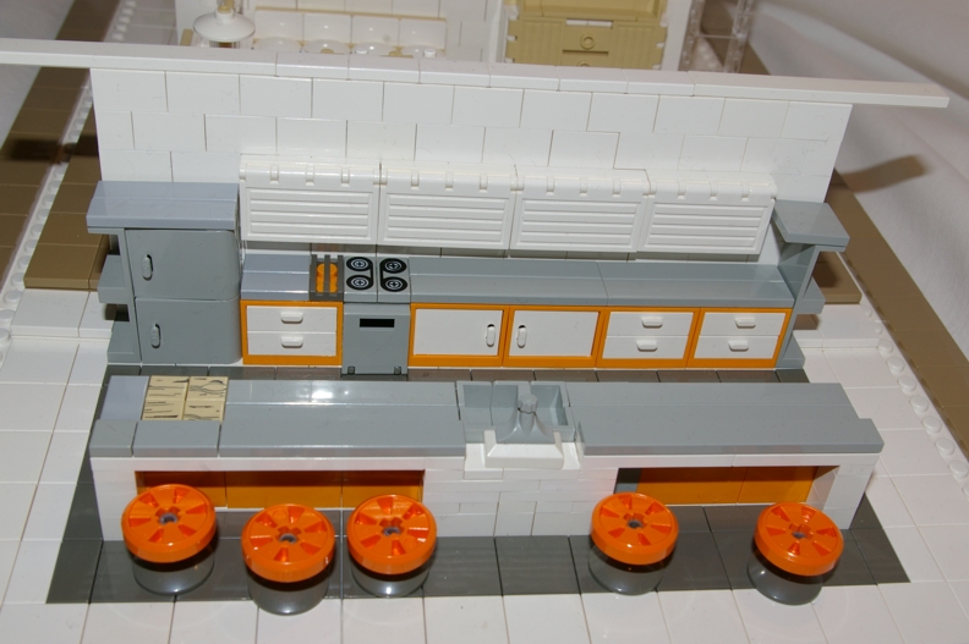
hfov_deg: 46.4
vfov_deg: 31.9
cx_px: 484
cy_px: 322
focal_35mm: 42
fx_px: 1130
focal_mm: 28
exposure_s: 1/45
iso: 200
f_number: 13
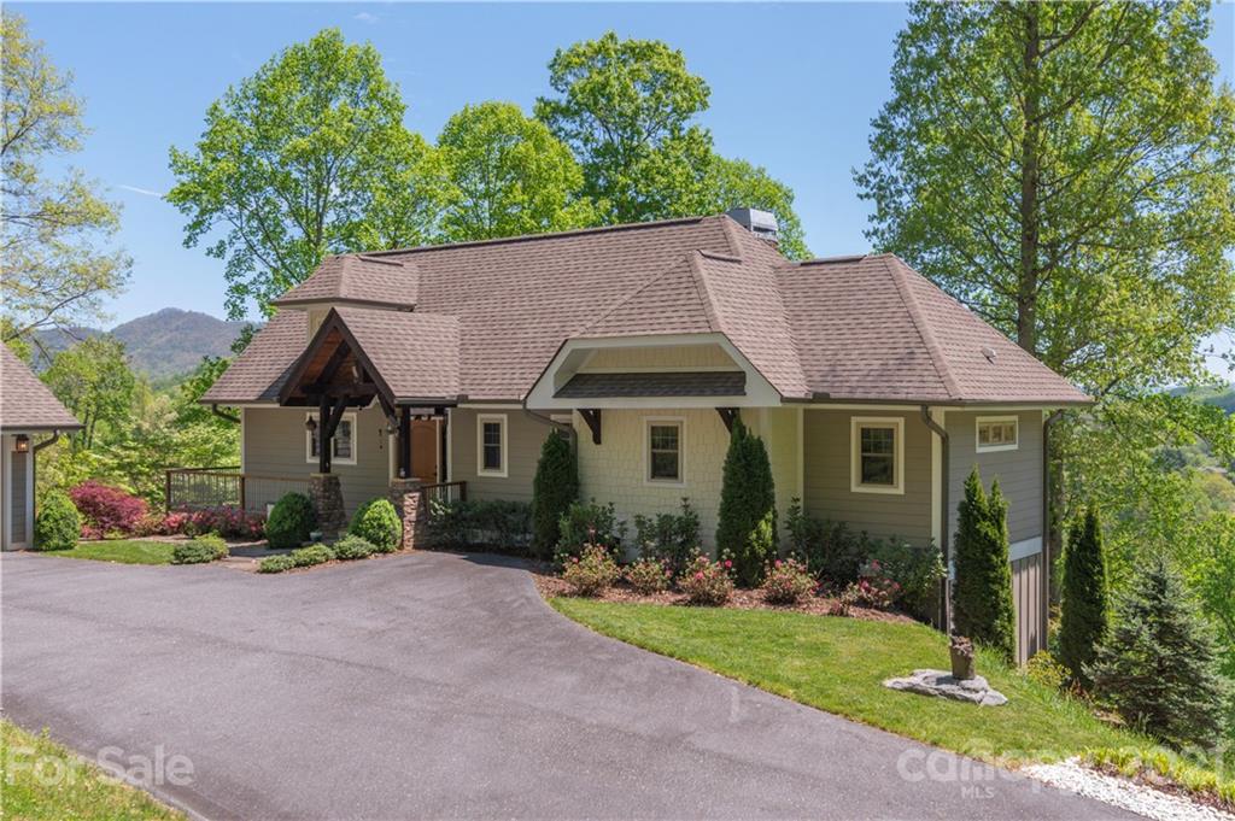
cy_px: 410
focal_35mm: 35
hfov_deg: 54.5
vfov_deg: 37.8
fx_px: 1200
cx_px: 618
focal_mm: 35
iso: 400
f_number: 7.1
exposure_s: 1/1250
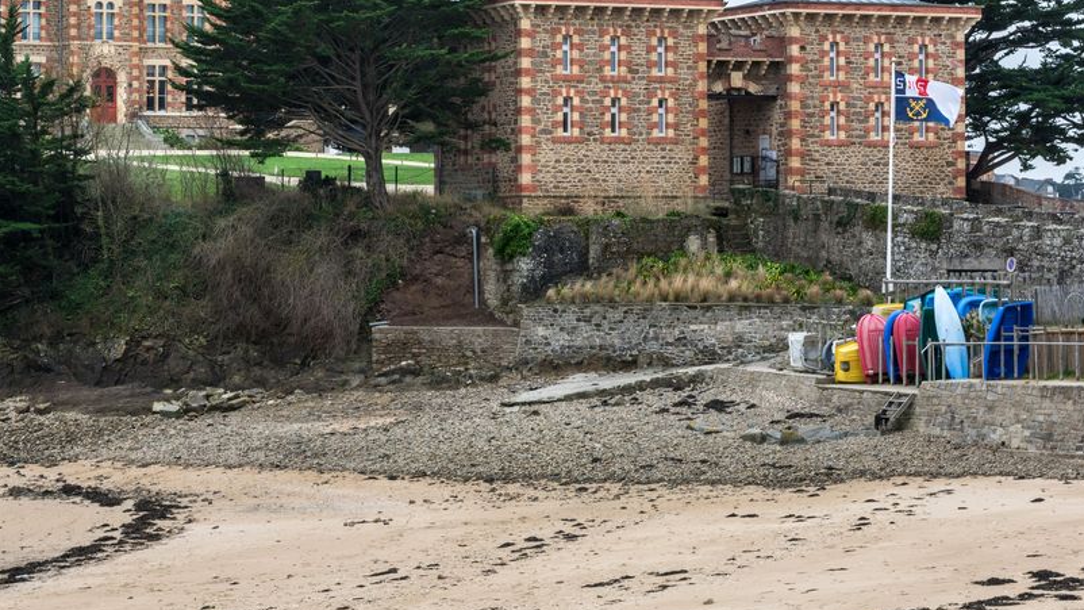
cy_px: 181
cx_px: 422
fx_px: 3334
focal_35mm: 116
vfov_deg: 10.4
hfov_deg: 18.4
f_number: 16
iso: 250
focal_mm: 70
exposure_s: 1/30
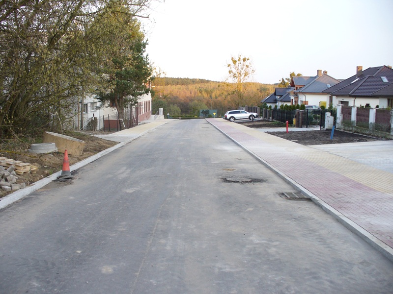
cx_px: 196
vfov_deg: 38.7
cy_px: 147
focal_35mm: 37
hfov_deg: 50.1
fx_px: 420
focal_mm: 6.1
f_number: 2.8
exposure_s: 1/80
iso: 100
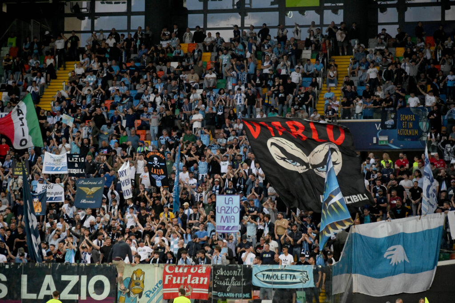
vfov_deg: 11.4
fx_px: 1515
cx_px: 228
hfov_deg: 17.1
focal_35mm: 120
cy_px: 152
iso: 2000
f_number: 4
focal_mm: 120
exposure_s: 1/800
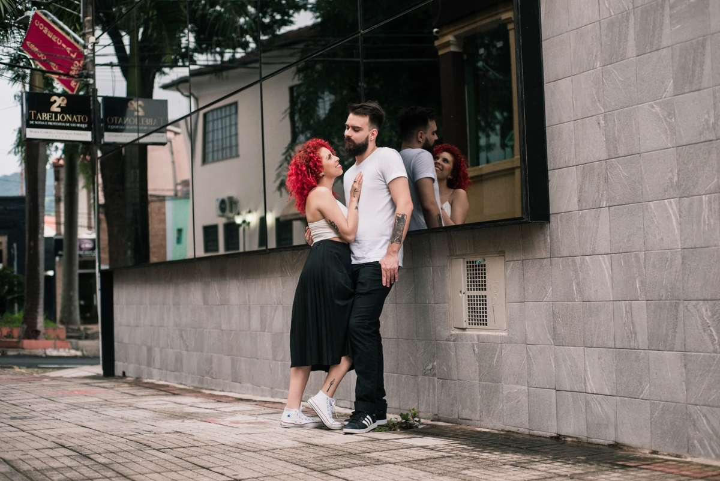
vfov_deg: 27.0
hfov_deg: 39.6
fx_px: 1000
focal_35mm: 50
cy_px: 240
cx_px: 360
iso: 800
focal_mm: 50
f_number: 3.2
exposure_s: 1/200
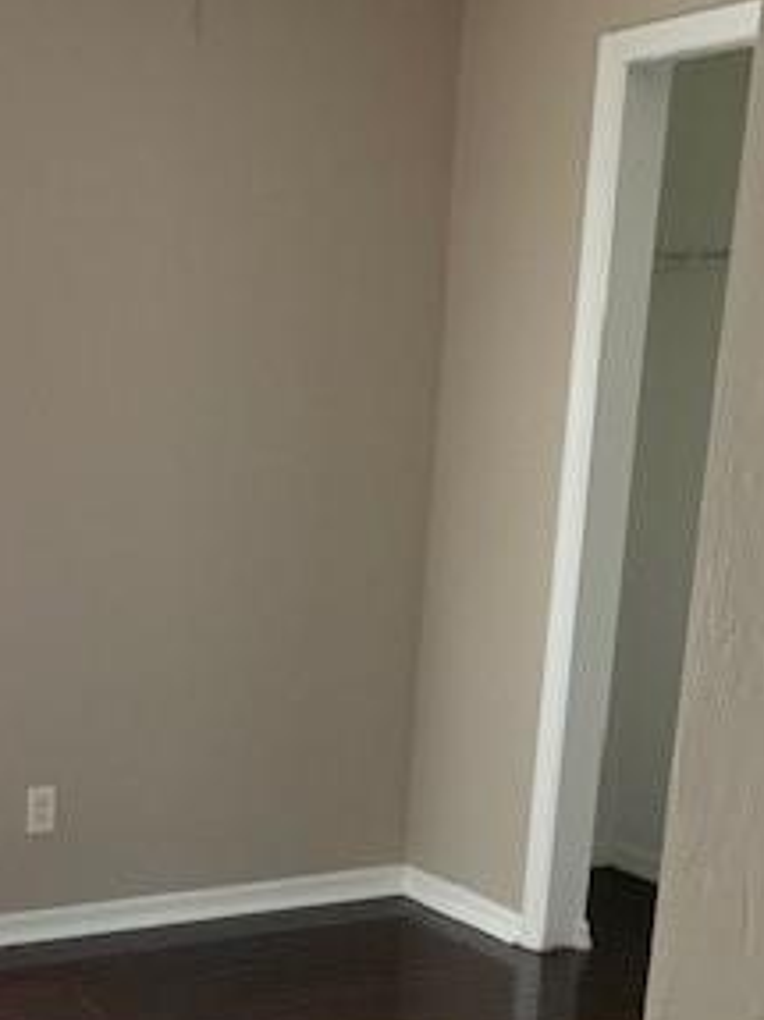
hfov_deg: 24.2
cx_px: 25
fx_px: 1708
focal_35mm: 58
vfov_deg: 31.8
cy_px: 899
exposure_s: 1/60
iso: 160
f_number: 1.8
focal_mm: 4.25
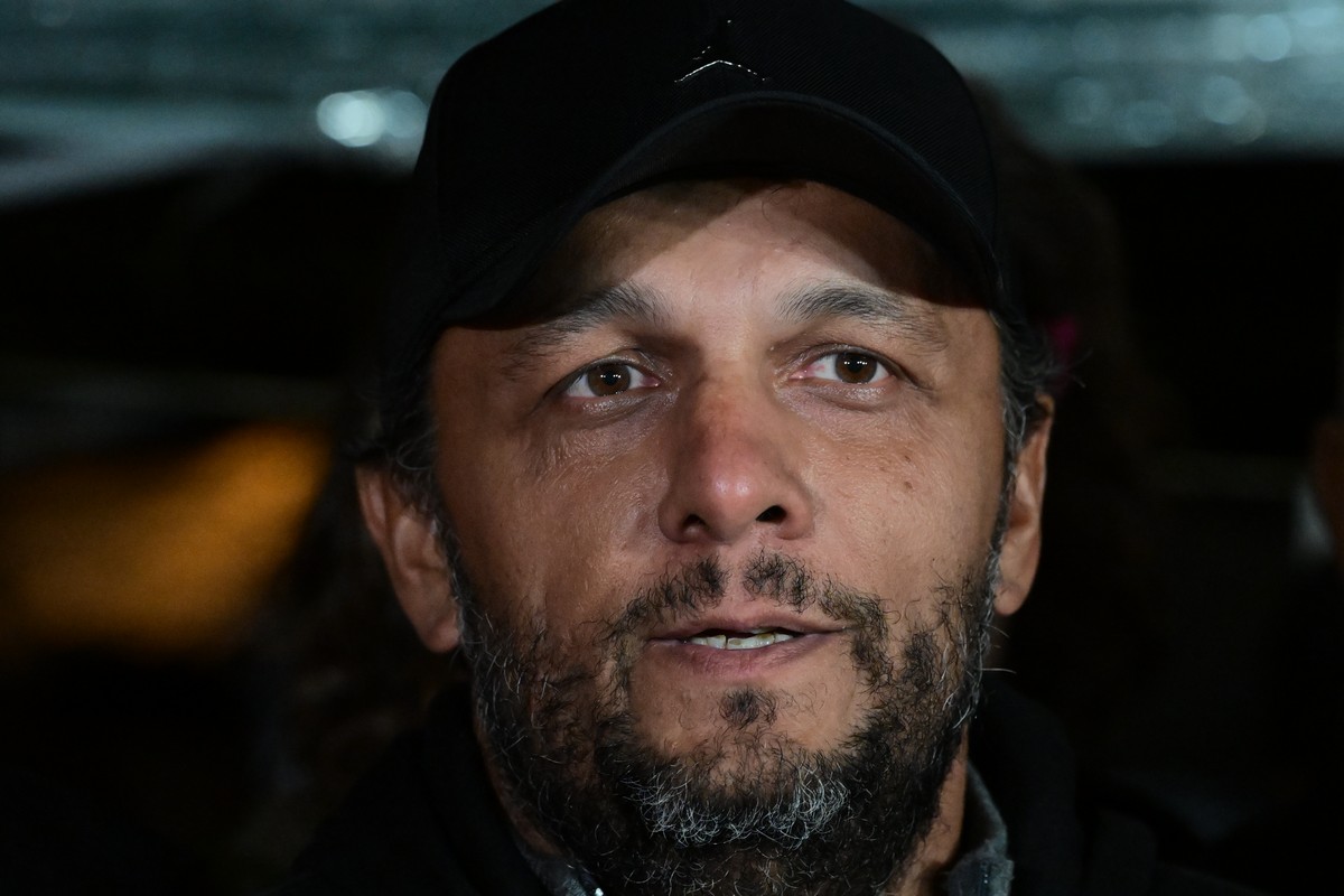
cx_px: 672
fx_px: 10341
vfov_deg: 5.0
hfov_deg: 7.4
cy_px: 448
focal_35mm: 277
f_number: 4.5
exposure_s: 1/250
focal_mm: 185
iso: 8000
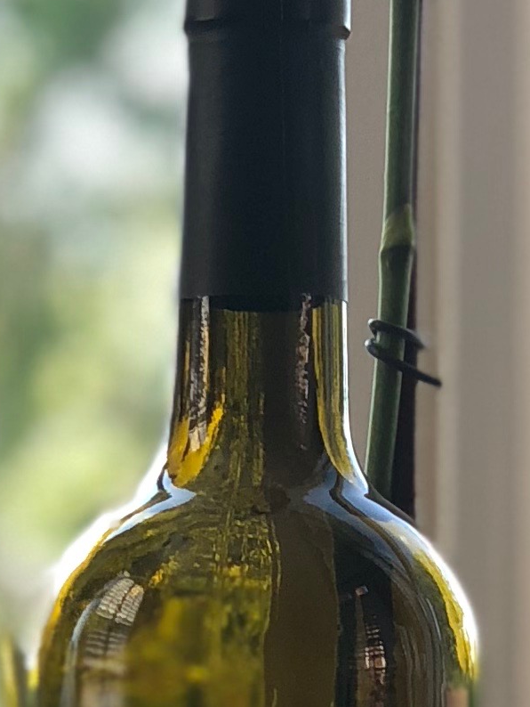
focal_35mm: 264
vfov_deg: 7.5
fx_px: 5387
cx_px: 396
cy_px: 499
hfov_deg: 5.6
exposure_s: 1/60
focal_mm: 6
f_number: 2.4
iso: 20
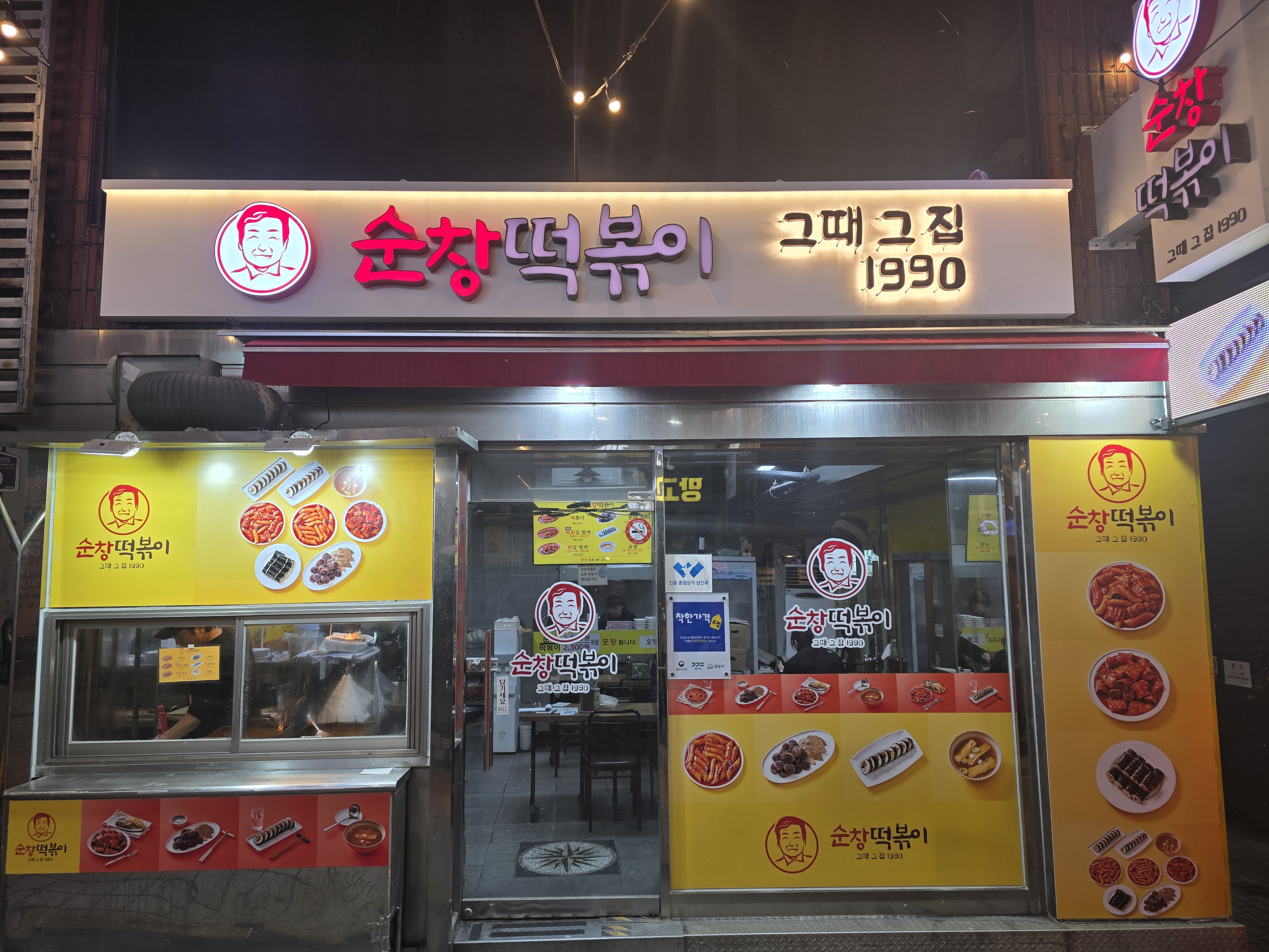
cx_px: 634
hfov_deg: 73.9
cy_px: 476
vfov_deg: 58.9
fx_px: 843
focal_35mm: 23
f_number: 1.7
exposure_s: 1/120
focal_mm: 6.3
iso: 64
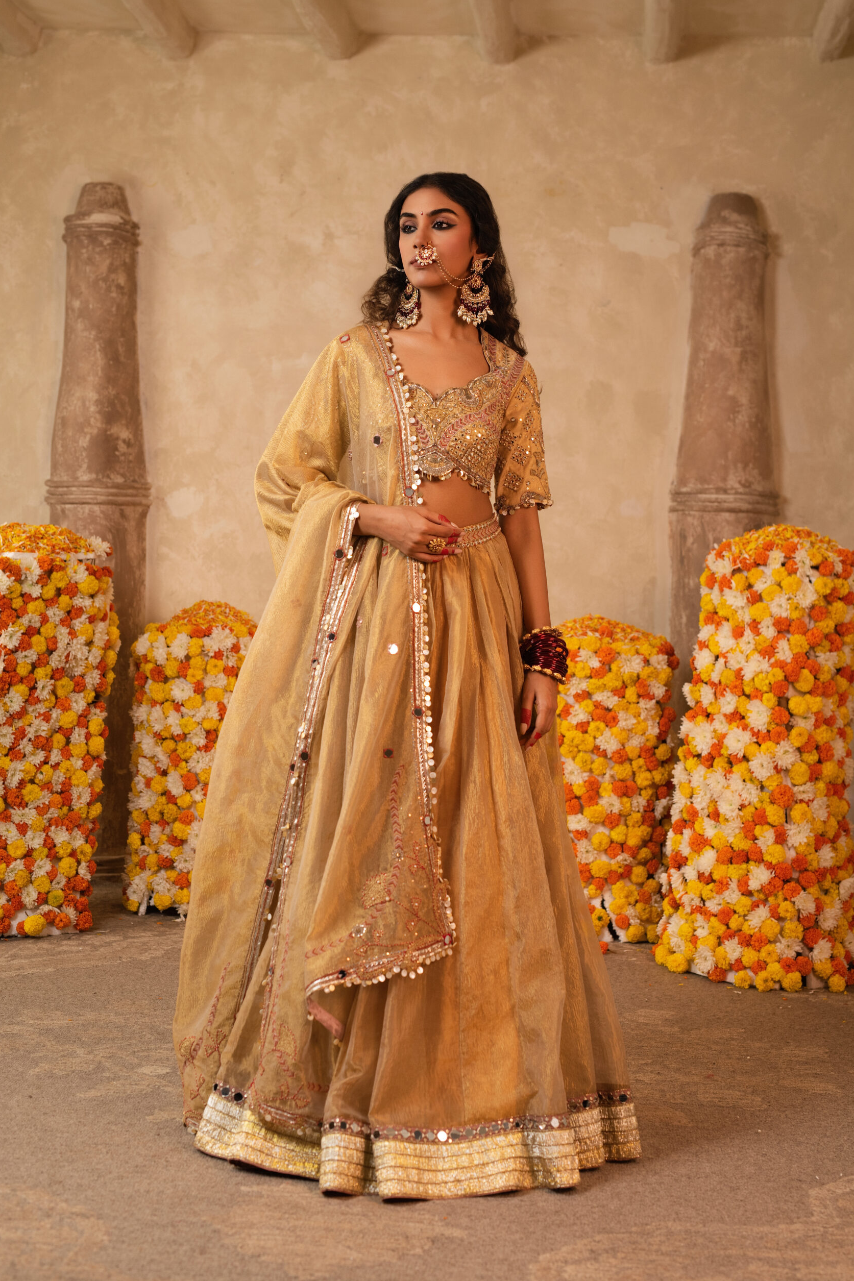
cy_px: 636
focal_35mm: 51
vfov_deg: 38.9
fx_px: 1815
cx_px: 434
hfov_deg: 26.5
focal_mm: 50
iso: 320
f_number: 5
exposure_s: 1/125
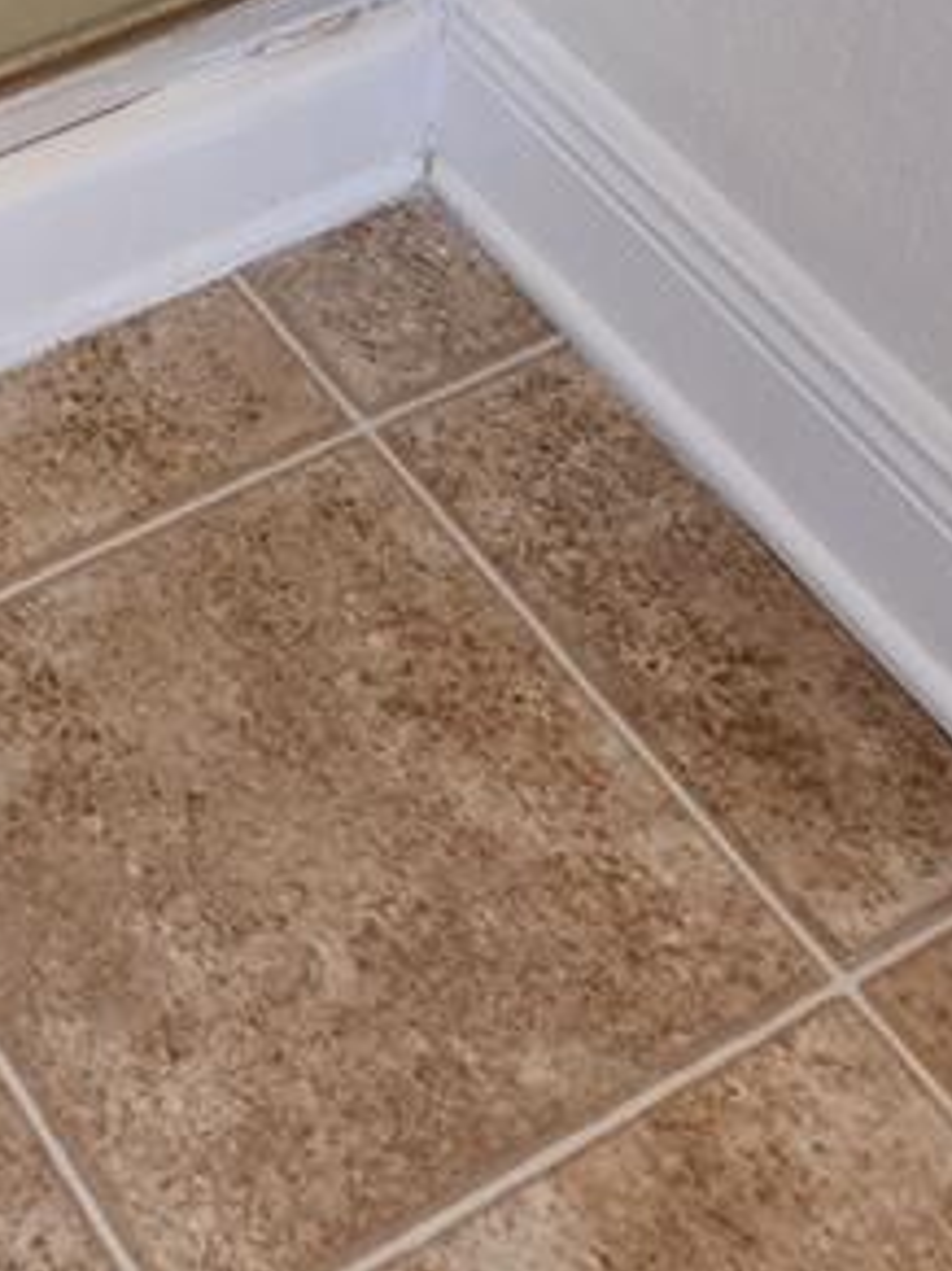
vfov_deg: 16.8
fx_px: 3486
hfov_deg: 14.9
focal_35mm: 95
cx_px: -245
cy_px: -1066
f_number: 1.8
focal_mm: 6.4
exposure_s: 1/120
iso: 500
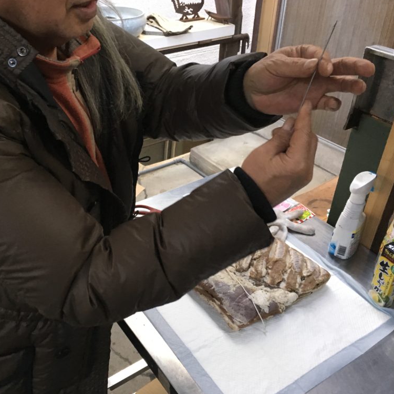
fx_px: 451
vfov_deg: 47.2
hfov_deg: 47.0
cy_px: 196
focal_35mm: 35
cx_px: 162
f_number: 2.2
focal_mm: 4.15
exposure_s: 1/30
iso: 160
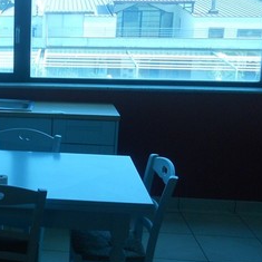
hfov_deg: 25.9
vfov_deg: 28.2
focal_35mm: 61
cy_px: 133
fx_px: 522
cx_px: -32
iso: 80
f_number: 3.2
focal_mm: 4.9
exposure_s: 1/40
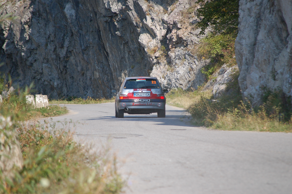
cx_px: 146
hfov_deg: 6.9
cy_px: 97
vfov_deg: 4.6
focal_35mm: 300
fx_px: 2431
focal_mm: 200
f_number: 5.6
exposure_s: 1/1000
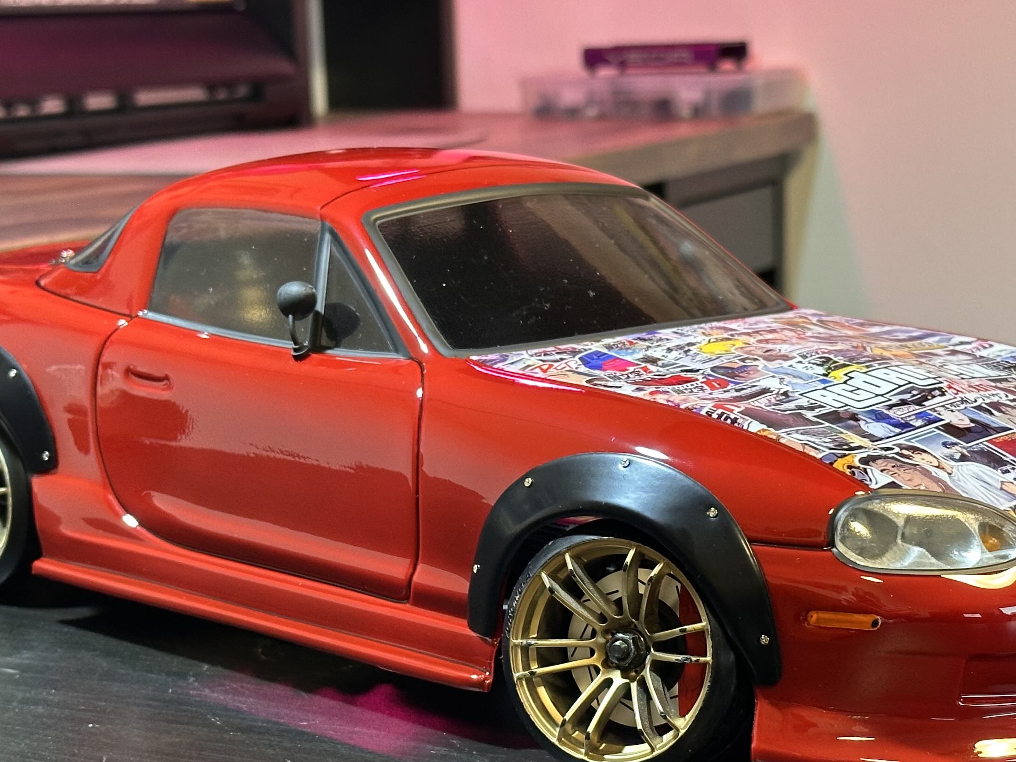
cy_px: 493
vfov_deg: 19.1
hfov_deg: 25.3
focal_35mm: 77
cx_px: 589
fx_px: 2260
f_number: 1.78
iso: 200
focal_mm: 6.86
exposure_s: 1/33
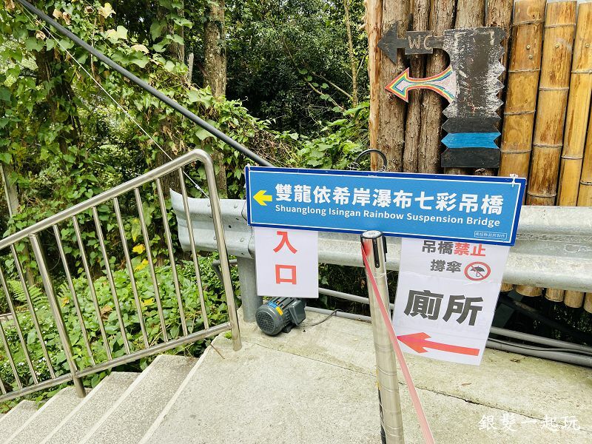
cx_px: 296
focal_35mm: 26
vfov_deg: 53.1
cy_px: 222
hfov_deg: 67.3
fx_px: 445
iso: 32
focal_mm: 4.25
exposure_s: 1/203
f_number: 1.8
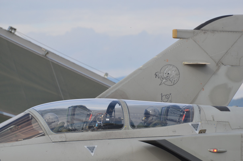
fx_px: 3031
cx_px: 122
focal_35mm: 450
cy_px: 80
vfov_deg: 3.0
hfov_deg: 4.6
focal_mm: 300
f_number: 6.3
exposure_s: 1/640
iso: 250
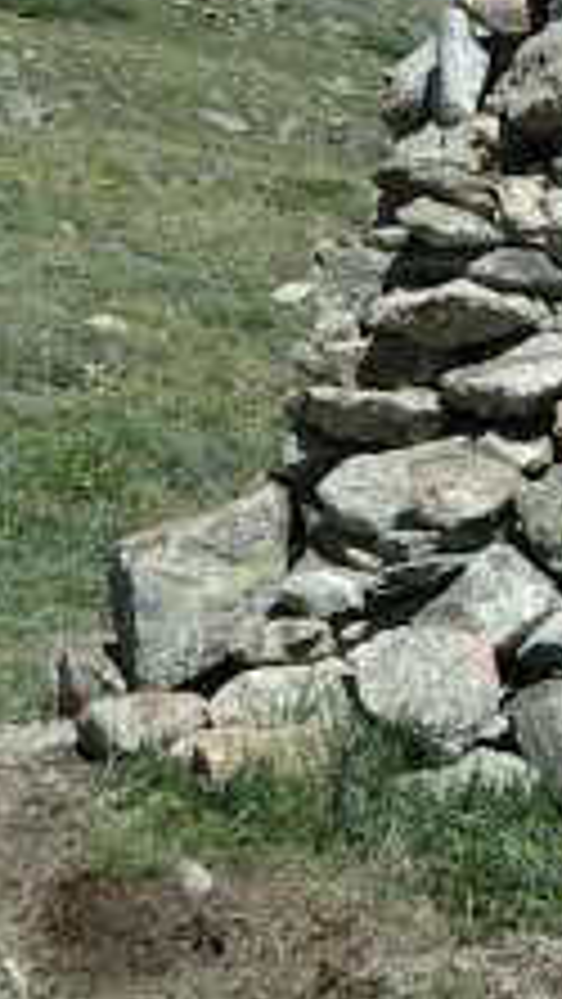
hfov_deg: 10.8
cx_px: 216
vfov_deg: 18.9
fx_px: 2965
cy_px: 184
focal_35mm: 112
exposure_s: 1/500
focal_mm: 5.8
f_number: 4.8
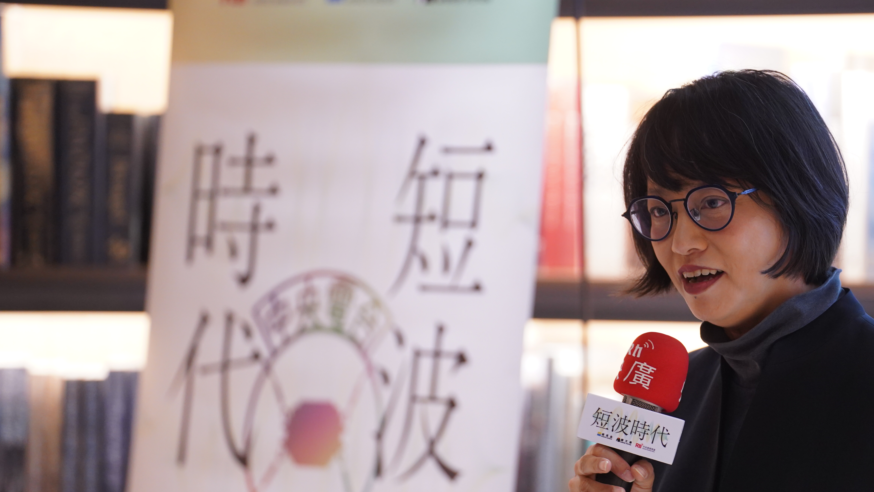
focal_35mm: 219
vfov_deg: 5.5
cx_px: 539
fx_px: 5075
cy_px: 297
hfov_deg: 9.8
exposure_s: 1/160
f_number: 2.8
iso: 2000
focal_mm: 163
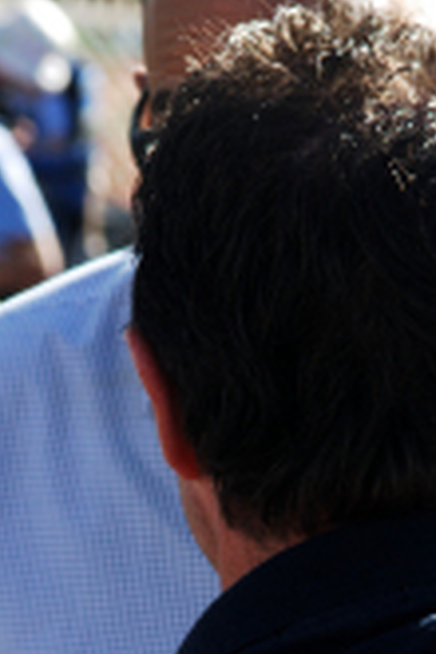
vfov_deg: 14.7
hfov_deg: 10.0
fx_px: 2458
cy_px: 787
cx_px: 452
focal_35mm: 135
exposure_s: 1/160
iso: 100
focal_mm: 35
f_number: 8
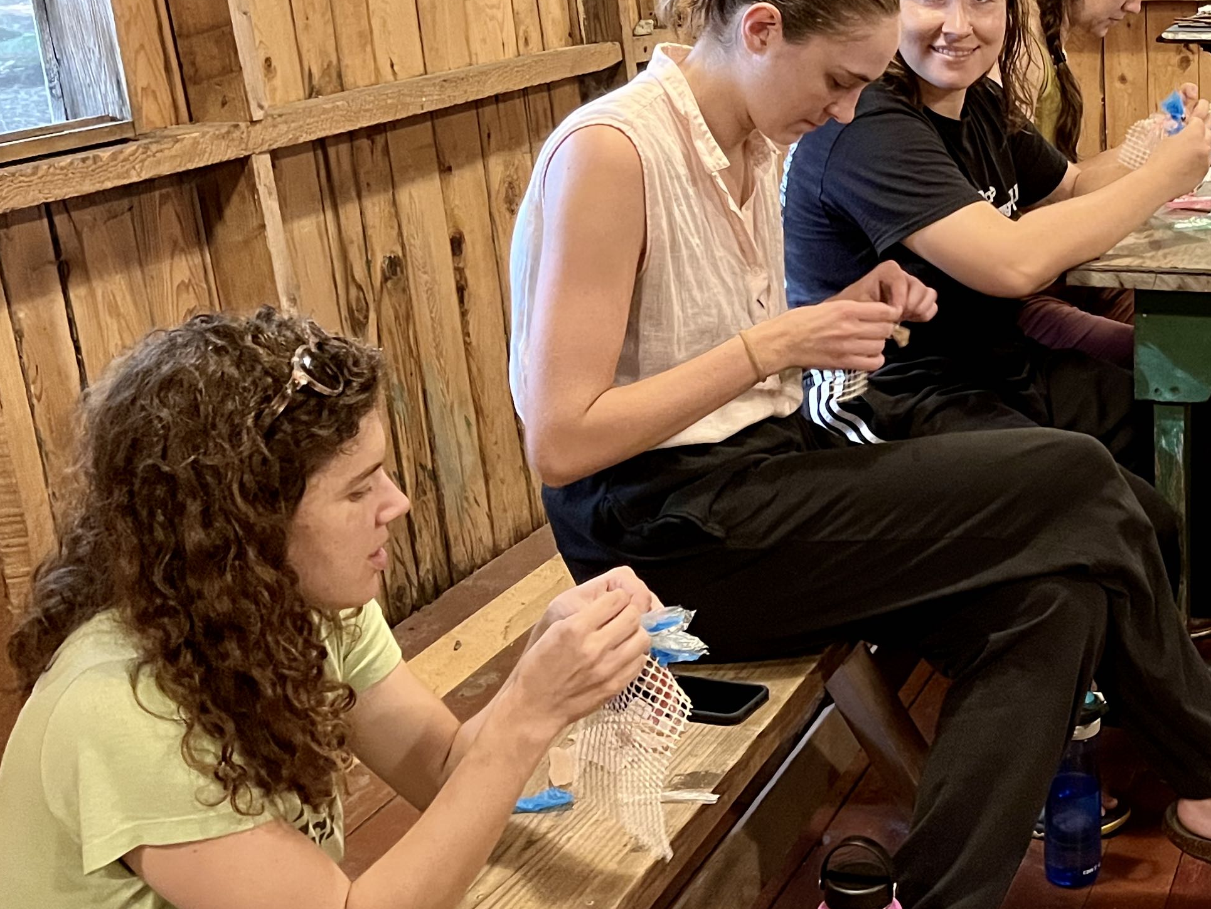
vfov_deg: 29.1
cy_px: 433
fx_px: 1749
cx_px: 1092
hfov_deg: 35.9
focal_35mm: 50
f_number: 1.6
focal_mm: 5.1
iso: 640
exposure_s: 1/40
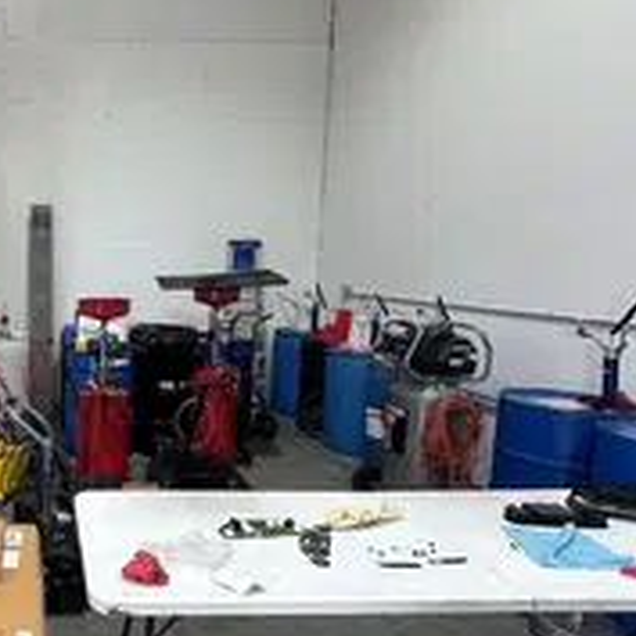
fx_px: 582
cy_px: 331
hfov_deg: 49.4
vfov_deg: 57.3
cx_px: 36
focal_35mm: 28
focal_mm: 2.22
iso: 100
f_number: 2.2
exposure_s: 1/120
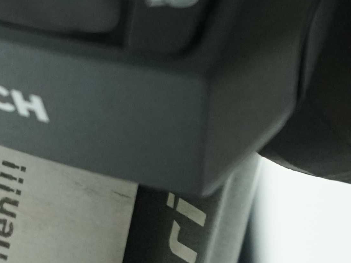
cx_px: -476
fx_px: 2139
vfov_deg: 6.9
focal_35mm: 211
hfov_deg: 8.6
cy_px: -157
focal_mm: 40
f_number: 5
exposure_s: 1/200
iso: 2500
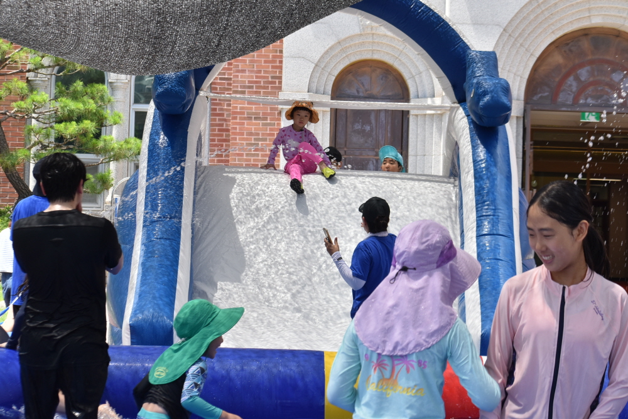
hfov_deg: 17.5
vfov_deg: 11.7
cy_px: 210
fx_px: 2042
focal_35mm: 117
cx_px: 314
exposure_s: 1/250
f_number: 8
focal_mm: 78
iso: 200
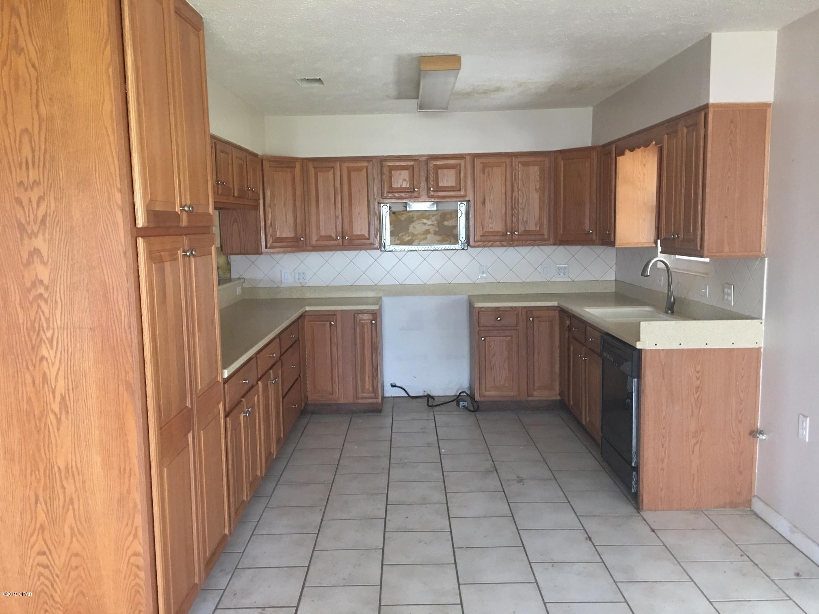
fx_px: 686
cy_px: 307
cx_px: 410
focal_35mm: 29
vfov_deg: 48.2
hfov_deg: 61.7
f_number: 2.2
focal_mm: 4.15
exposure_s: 1/10
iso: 100
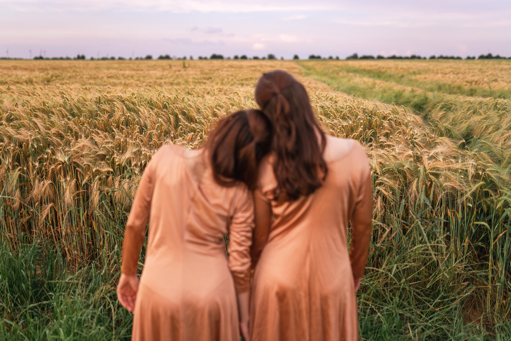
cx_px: 256
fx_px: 497
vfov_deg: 37.9
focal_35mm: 35
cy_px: 170
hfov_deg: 54.4
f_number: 1.4
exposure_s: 1/800
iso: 160
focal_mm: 35
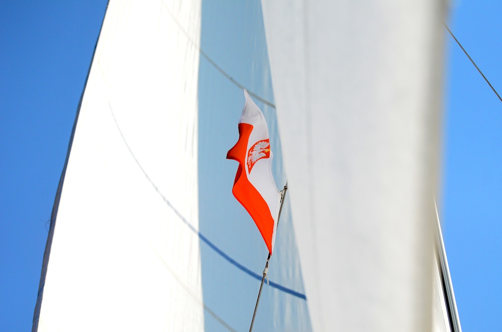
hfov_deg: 19.5
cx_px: 251
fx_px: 1461
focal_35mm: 105
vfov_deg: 13.0
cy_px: 166
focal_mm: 70
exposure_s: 1/8000
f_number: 4.5
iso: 1000
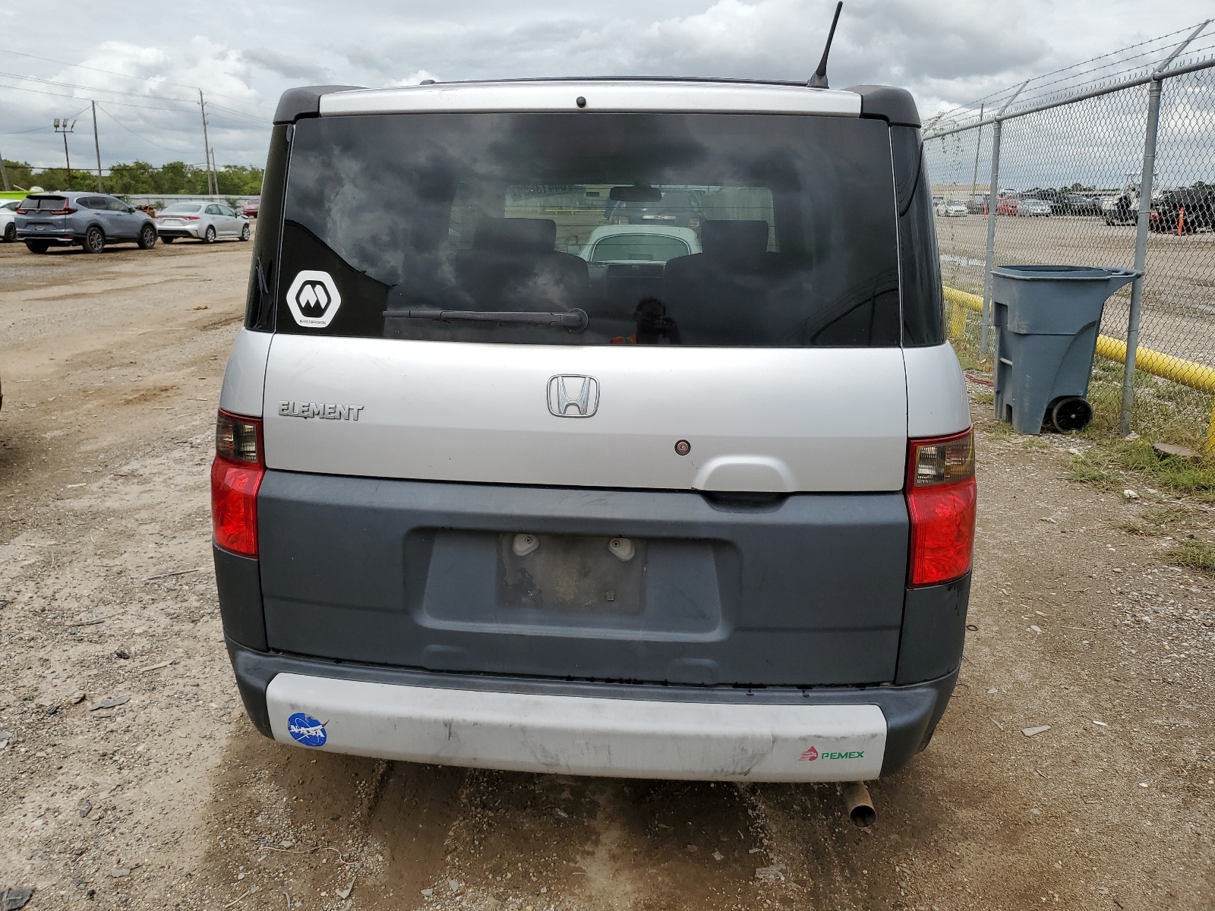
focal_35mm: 26
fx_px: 913
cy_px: 456
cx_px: 608
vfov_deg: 53.1
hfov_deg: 67.3
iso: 50
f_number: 1.5
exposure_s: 1/5000
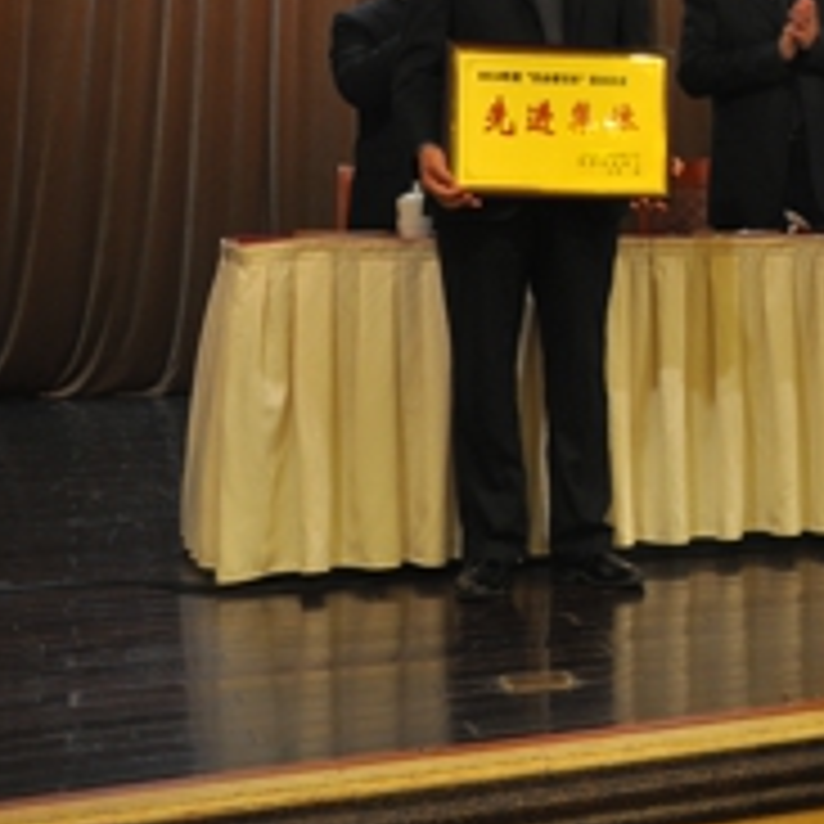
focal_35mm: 69
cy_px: 34
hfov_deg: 21.9
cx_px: 1139
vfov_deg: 24.1
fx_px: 1858
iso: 400
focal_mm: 18
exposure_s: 1/25
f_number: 5
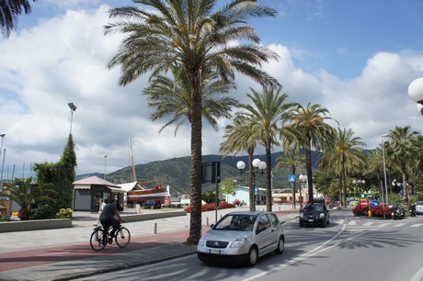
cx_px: 212
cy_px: 140
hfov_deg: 67.4
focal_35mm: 27
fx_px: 317
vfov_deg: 47.9
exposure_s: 1/640
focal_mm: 18
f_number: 7.1
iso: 200
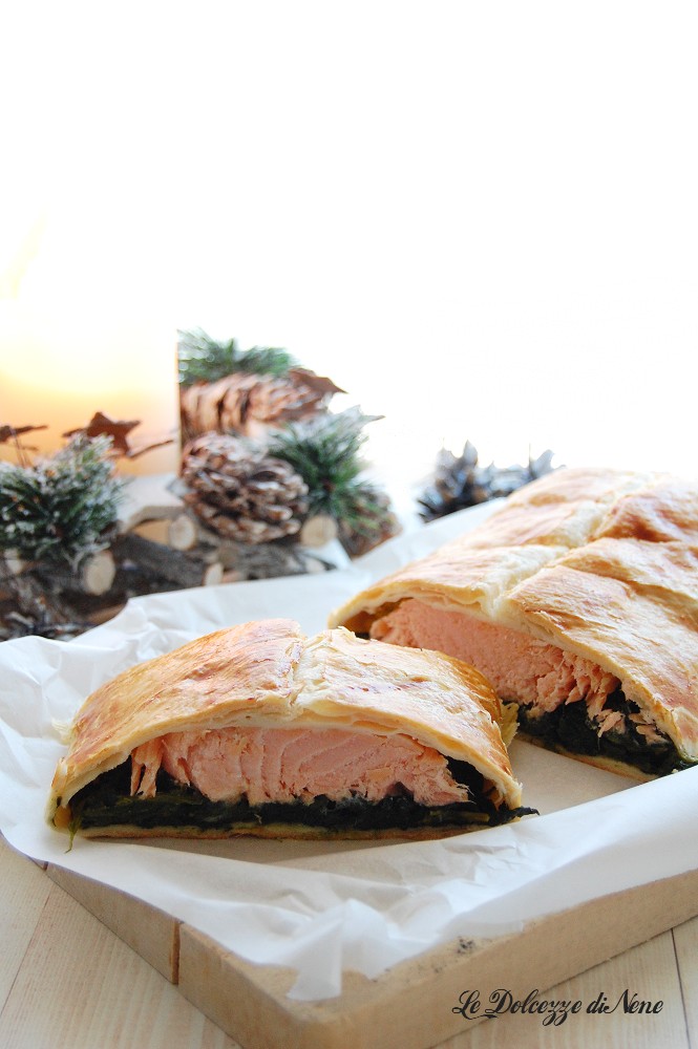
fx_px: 1835
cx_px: 349
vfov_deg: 31.9
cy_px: 524
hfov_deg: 21.5
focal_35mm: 63
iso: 800
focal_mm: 42
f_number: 5.3
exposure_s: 1/20
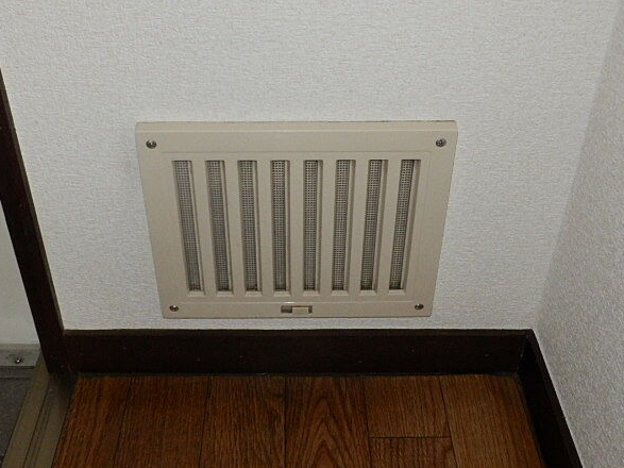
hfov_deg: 39.7
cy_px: 219
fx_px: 865
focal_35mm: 48
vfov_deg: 30.2
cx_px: 297
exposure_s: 1/40
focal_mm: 7.9
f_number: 10.6
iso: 800
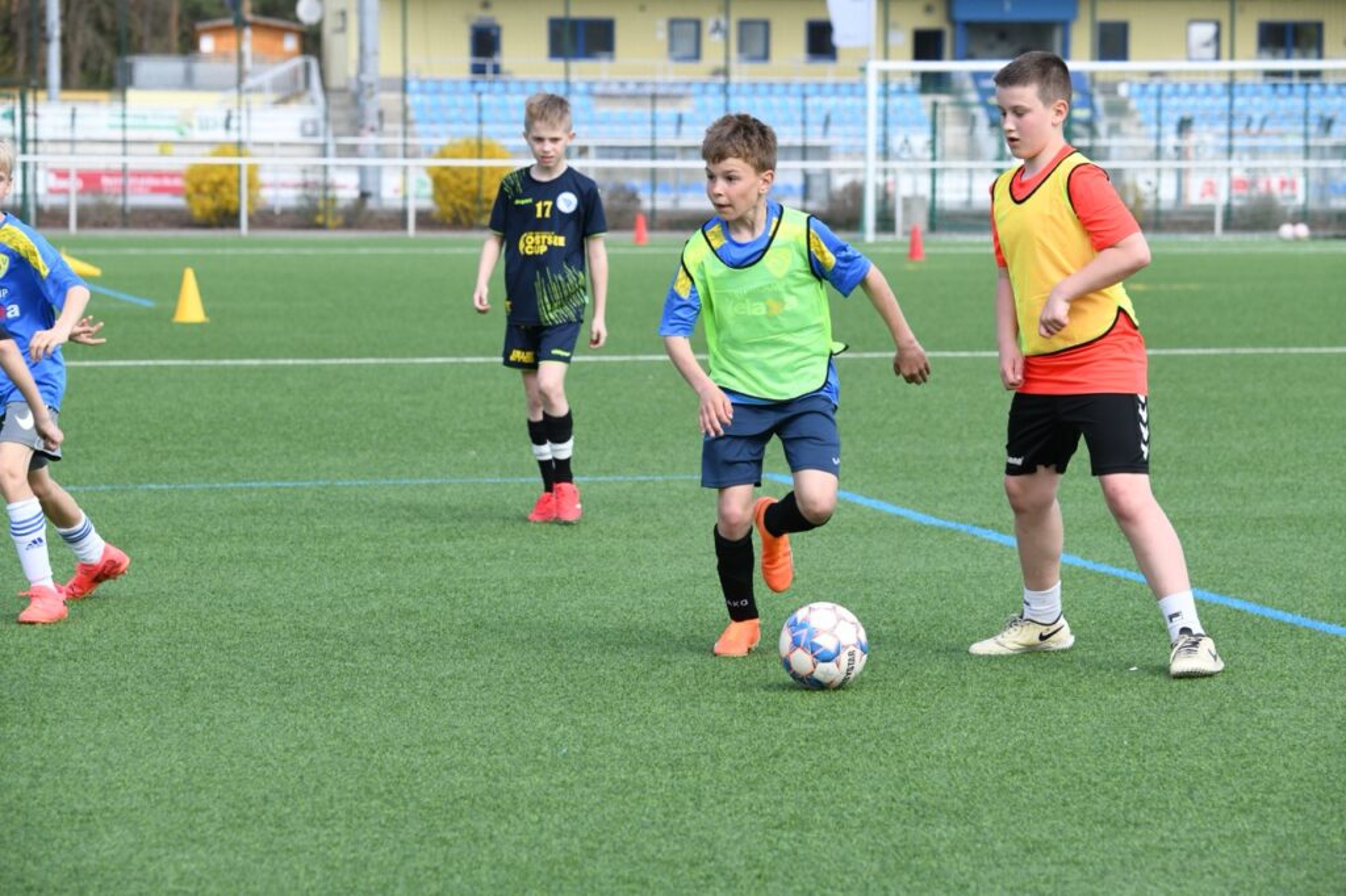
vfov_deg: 8.3
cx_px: 673
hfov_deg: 12.5
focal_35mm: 165
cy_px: 448
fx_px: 6167
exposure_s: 1/1250
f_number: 8
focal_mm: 165
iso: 1250
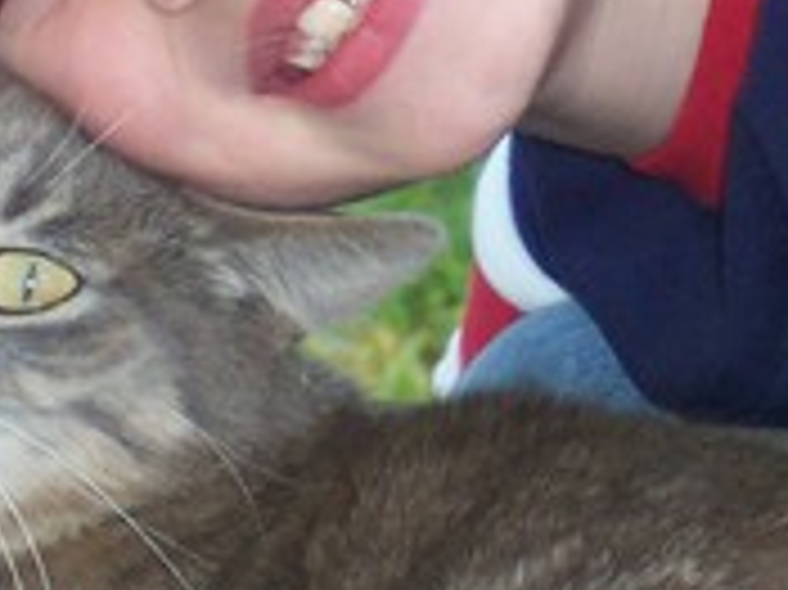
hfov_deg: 3.8
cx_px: 594
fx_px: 11988
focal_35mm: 527
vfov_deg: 2.8
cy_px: 144
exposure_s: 1/125
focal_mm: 22.4
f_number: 4.9
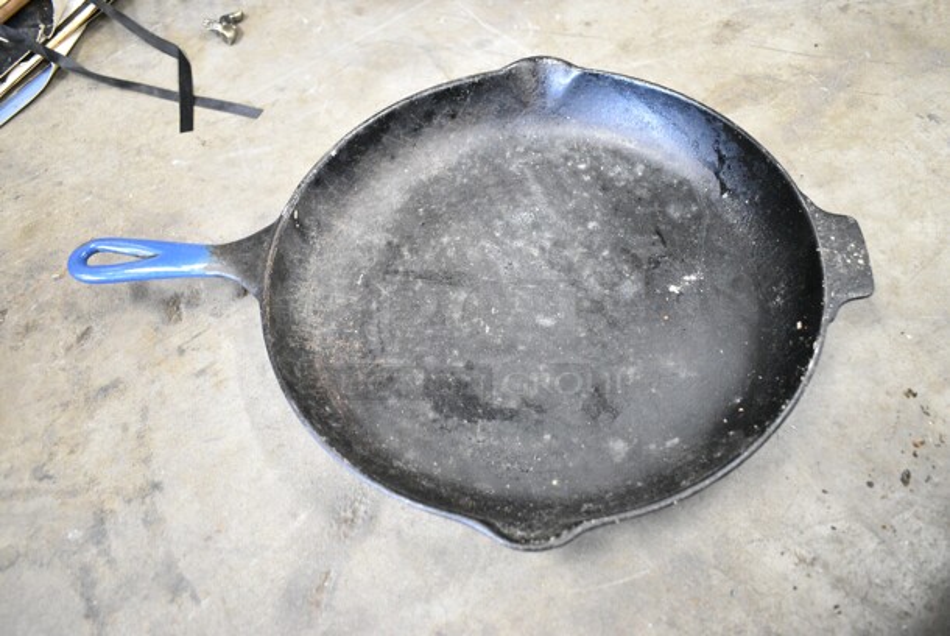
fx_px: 792
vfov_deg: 43.7
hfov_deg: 61.9
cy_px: 318
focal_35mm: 30
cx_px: 475
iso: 6400
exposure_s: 1/50
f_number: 3.5
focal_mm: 20
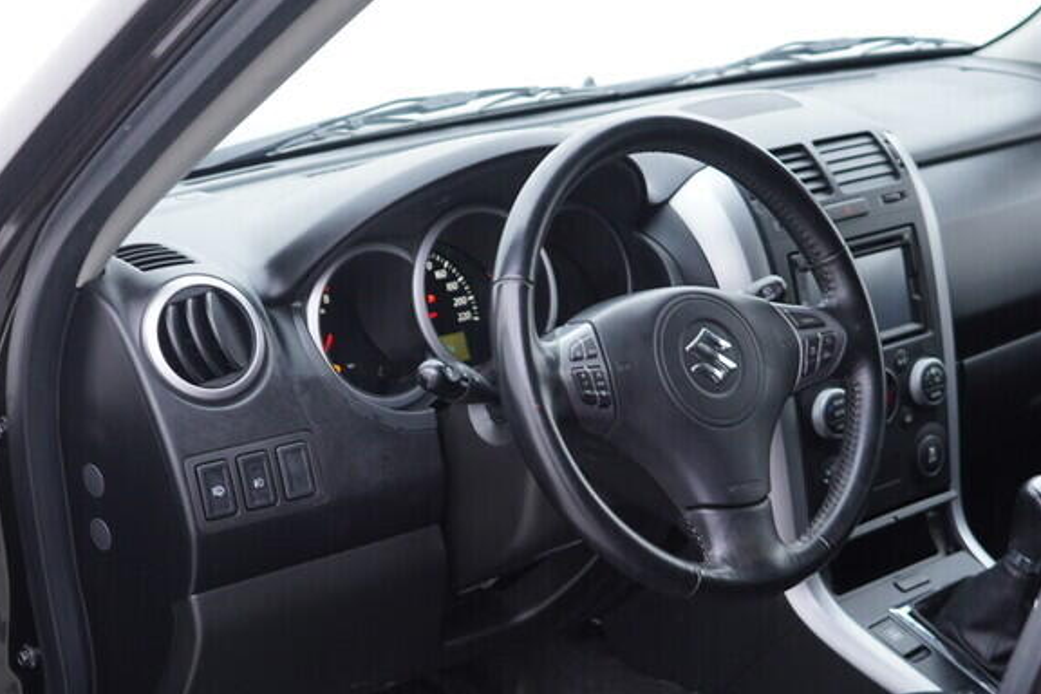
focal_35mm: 64
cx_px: 466
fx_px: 1851
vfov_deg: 21.0
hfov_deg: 31.4
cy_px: 545
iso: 200
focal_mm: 24
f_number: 2.8
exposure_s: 1/40
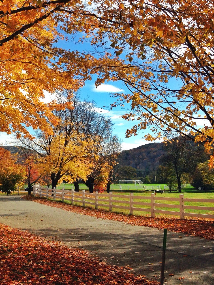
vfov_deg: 36.1
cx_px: 58
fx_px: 437
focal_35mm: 53
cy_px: 121
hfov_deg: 27.2
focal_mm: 4.12
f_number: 2.4
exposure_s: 1/2008
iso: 50
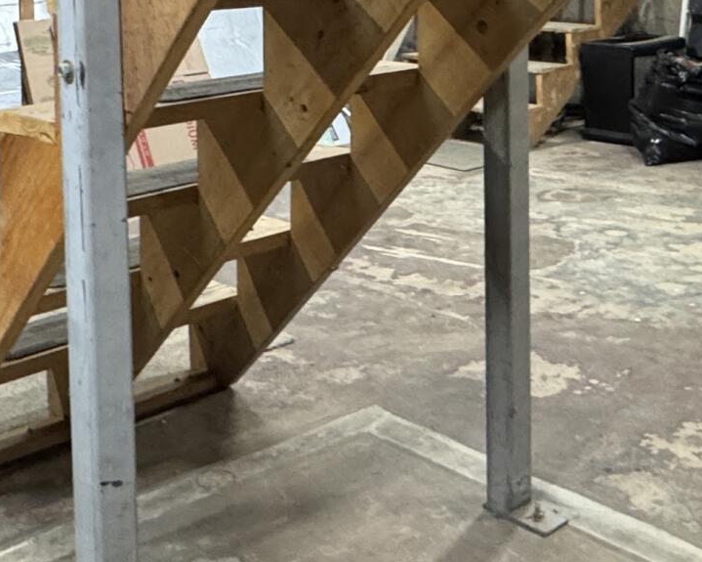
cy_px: -12
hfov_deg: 33.0
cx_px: 398
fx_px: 1184
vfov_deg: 25.3
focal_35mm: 57
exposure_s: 1/60
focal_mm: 2.22
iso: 500
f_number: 2.2
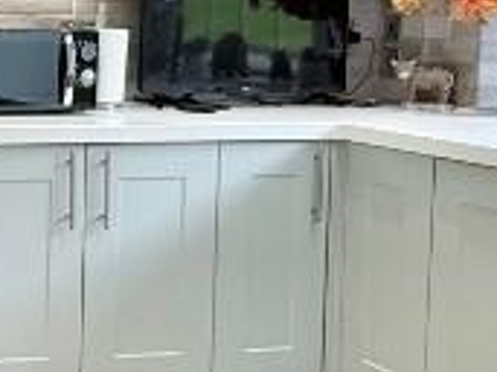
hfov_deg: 20.0
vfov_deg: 17.4
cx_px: -253
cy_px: 90
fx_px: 1205
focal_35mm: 84
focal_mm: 2.22
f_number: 2.2
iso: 200
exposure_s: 1/100
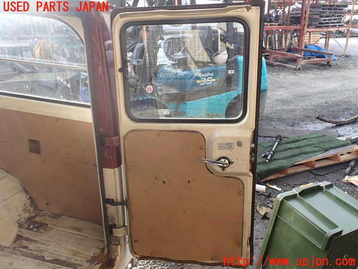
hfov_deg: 60.0
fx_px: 310
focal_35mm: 30
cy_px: 134
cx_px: 179
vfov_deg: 46.8
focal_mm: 5.4
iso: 100
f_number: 3.2
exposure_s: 1/160
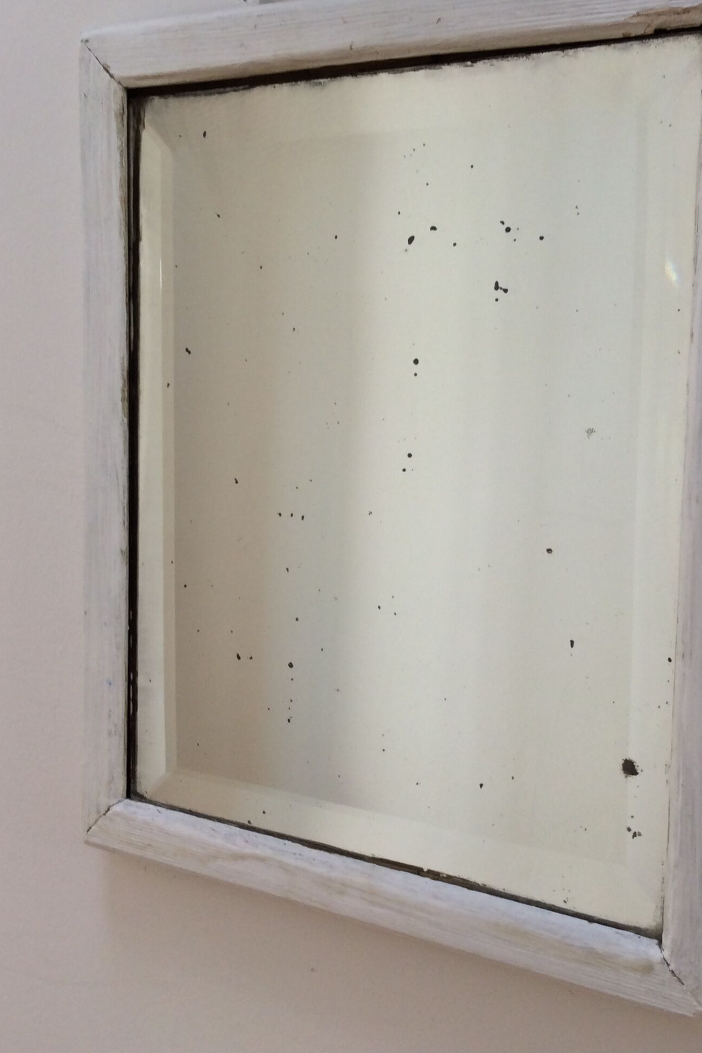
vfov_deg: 44.5
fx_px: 1287
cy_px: 480
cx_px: 368
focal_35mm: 44
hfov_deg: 30.5
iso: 32
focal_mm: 3.3
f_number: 2.4
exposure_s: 1/25
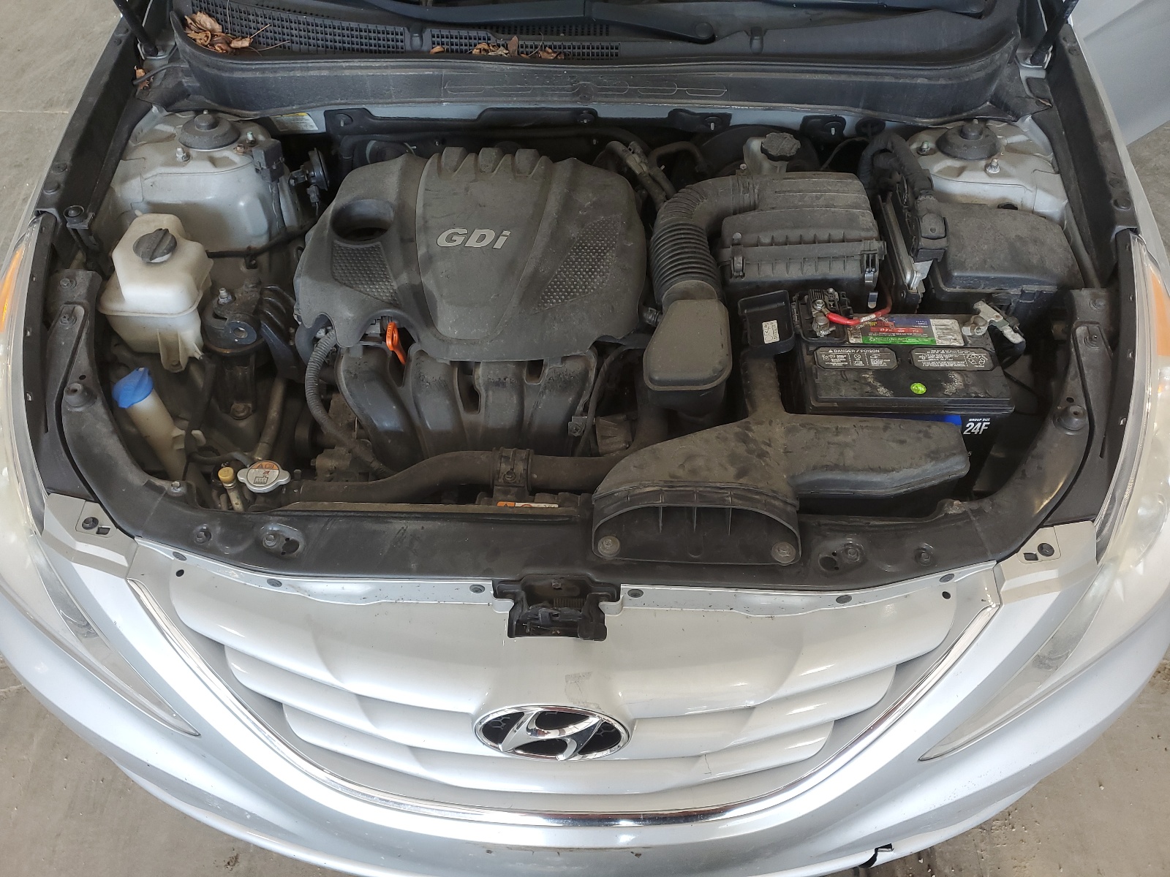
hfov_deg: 67.3
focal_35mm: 26
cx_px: 585
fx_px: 879
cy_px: 438
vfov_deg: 53.1
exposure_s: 1/120
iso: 60
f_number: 1.5
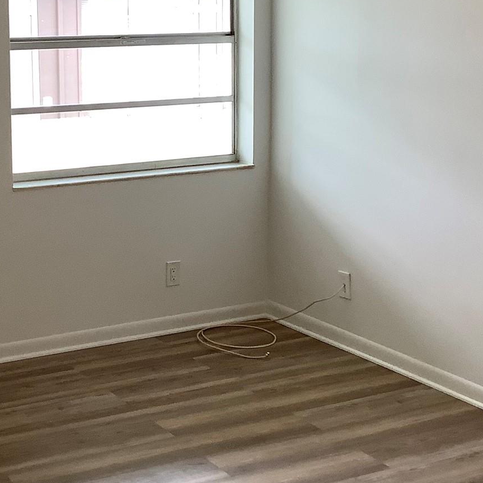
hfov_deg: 25.8
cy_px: 145
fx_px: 1026
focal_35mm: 65
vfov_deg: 26.3
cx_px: 68
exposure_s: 1/50
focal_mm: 3.3
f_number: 2.4
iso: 80
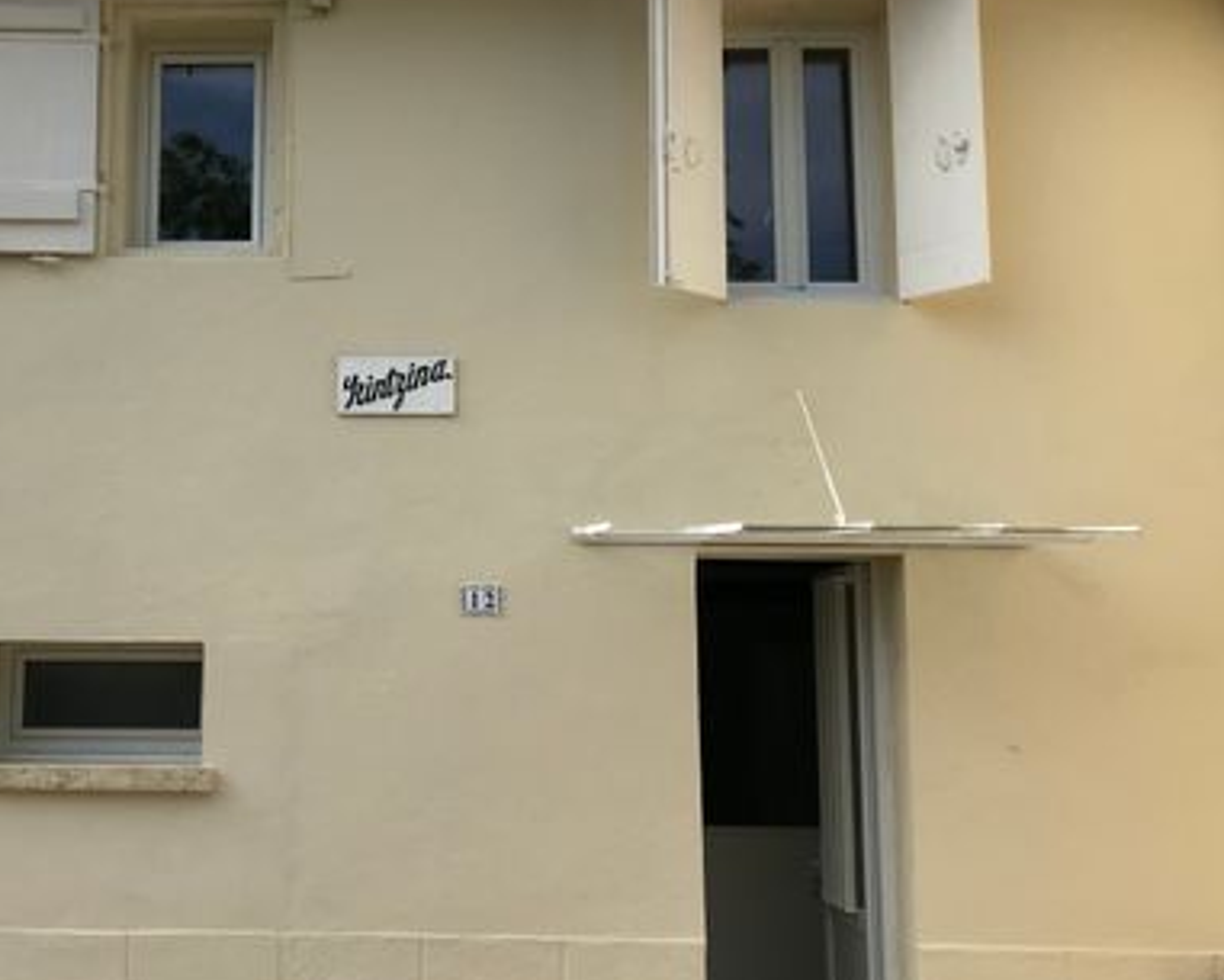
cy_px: 517
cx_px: 344
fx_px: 1558
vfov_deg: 34.9
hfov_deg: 41.9
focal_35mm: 43
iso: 20
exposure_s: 1/1880
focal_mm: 3.99
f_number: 1.8
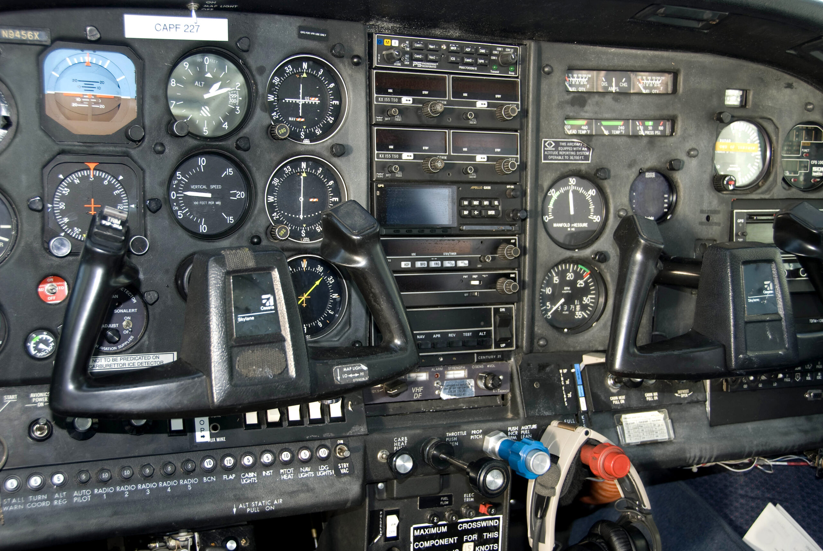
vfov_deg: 28.2
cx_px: 412
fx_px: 1099
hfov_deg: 41.1
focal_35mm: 48
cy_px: 276
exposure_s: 1/60
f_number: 4.2
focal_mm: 32
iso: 100
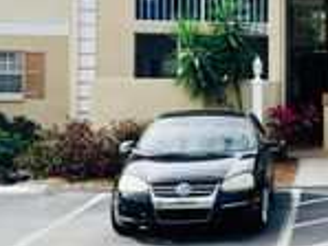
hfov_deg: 19.0
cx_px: 528
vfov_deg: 17.0
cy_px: 113
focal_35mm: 87
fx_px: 825
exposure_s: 1/2075
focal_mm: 4.25
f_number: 1.8
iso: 25
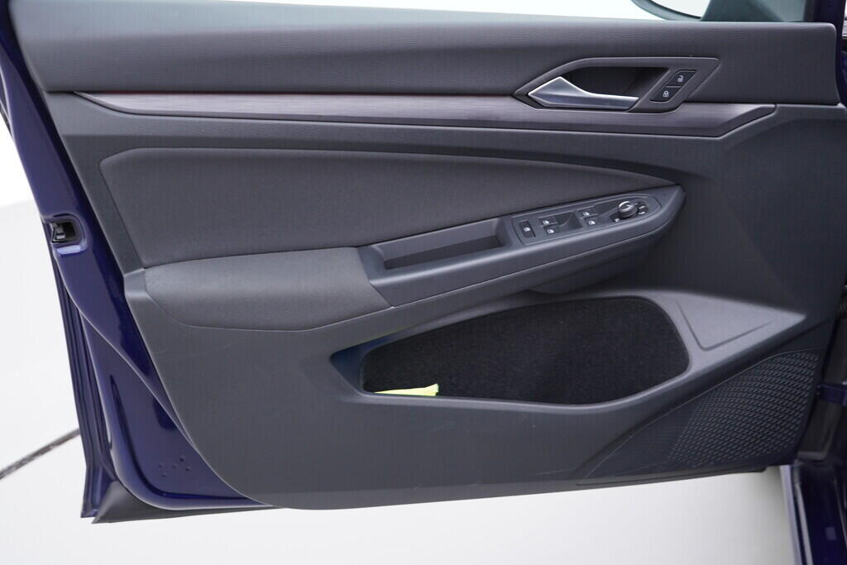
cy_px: 282
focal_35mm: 36
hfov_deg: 53.1
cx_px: 424
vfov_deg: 36.9
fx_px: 847
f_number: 2.8
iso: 125
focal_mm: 24
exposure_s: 1/40
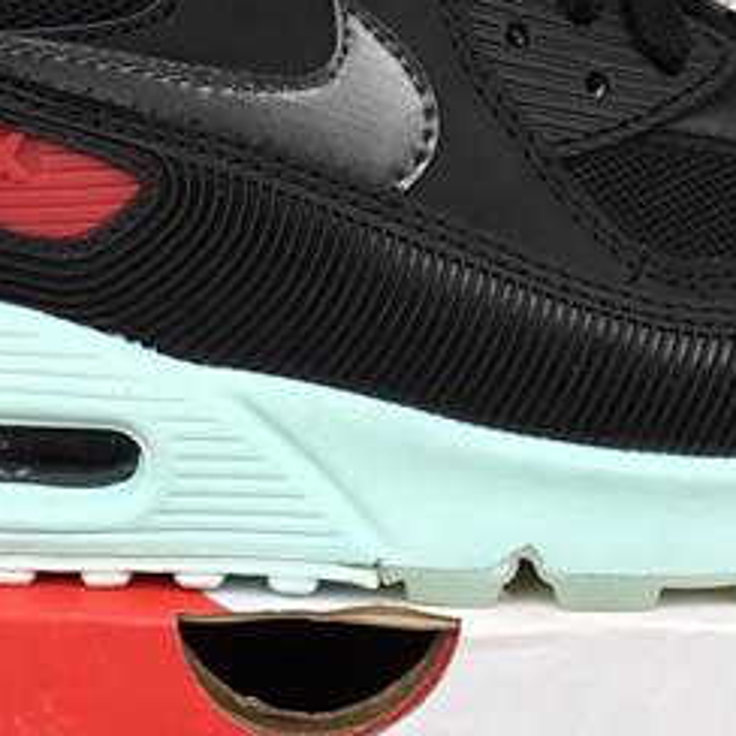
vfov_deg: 17.2
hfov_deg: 17.2
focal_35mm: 101
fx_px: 2430
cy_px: 282
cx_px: 287
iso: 25
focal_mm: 3.3
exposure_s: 1/172
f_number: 2.4
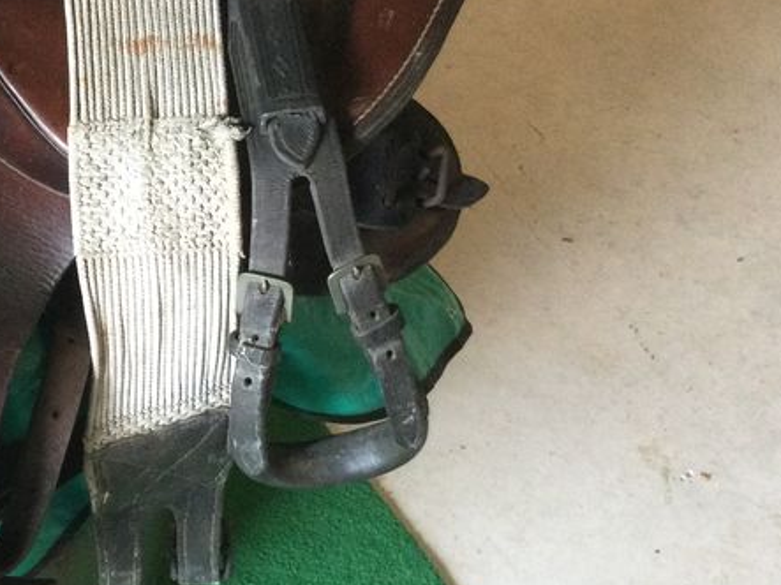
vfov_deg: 21.0
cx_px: -46
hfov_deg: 26.0
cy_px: 278
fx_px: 1579
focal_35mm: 70
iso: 200
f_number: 2.4
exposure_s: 1/33
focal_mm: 3.3
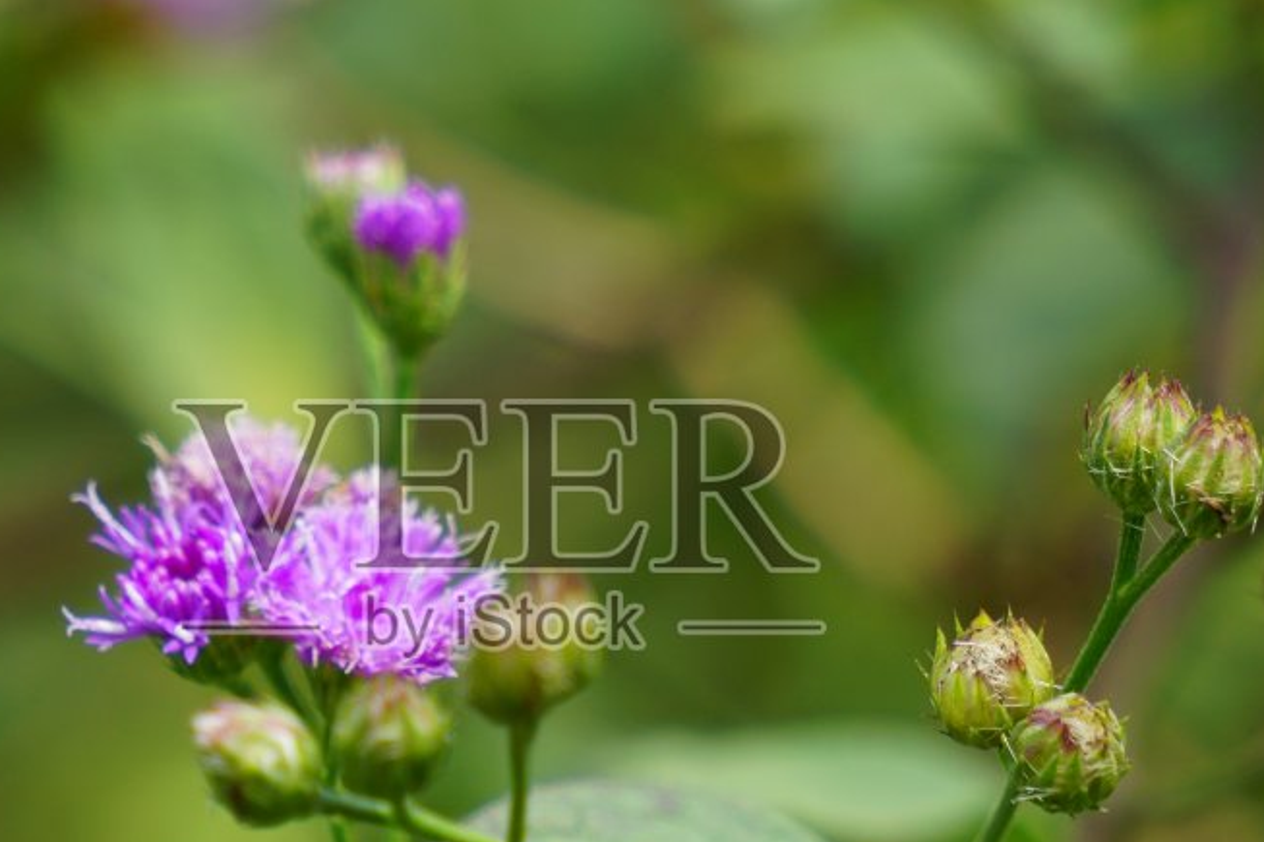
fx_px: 27097
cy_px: 533
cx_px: 499
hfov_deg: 2.7
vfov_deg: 1.8
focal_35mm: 772
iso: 100
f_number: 6.3
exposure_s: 1/160
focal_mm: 210
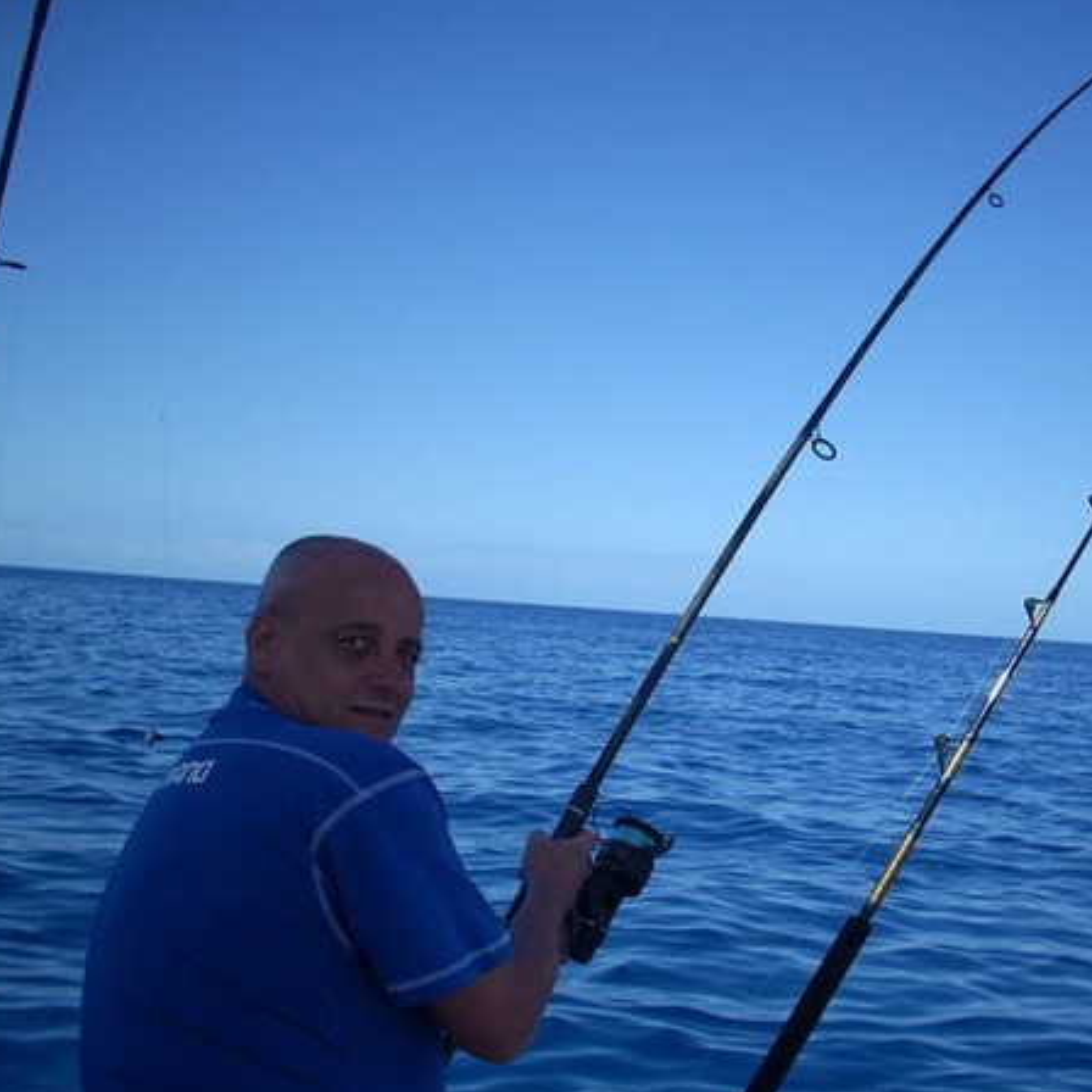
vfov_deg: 36.8
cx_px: 697
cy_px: 529
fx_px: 1642
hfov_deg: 36.5
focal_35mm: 46
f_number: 5.6
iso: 64
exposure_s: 1/386
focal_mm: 6.2
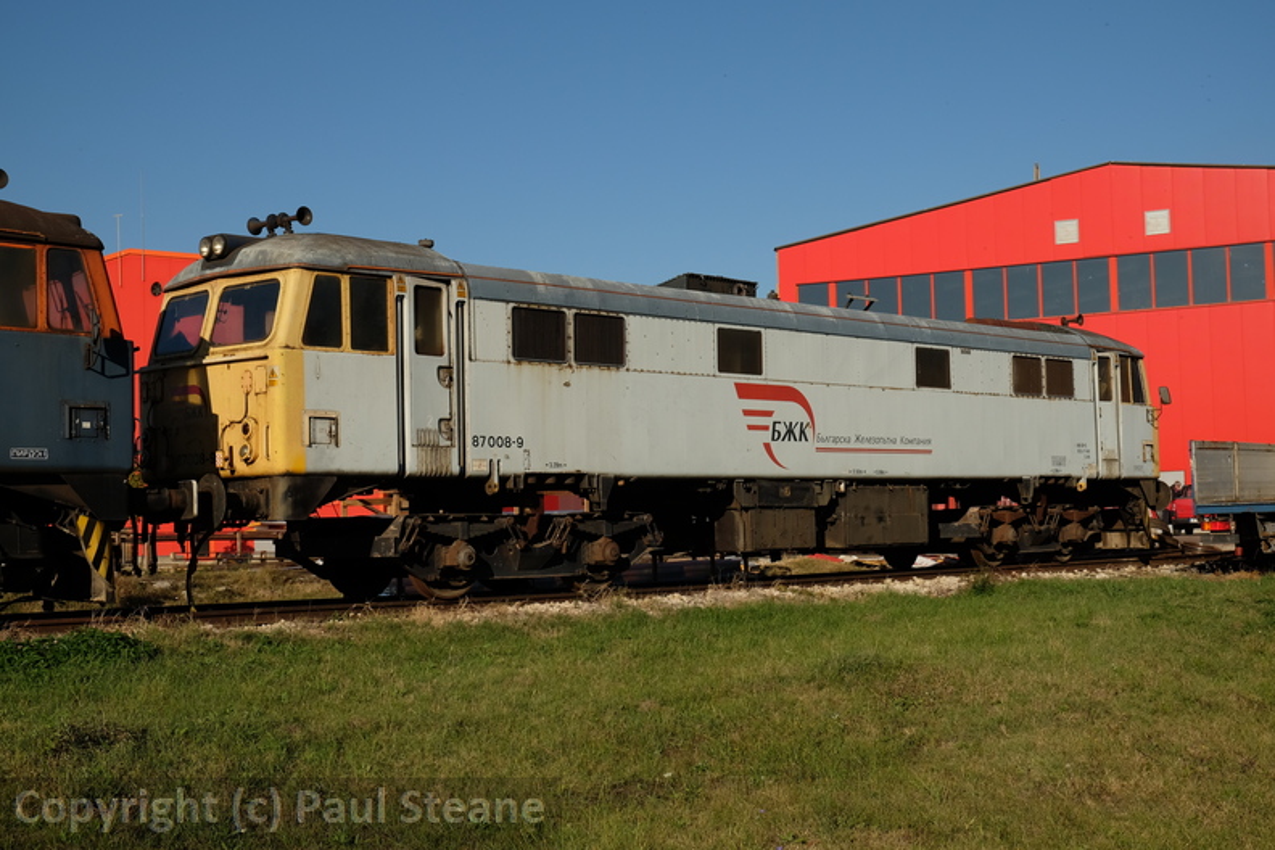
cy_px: 425
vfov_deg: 28.6
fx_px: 1664
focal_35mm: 47
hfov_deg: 41.9
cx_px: 638
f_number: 9
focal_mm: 31.5
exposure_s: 1/450
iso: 200
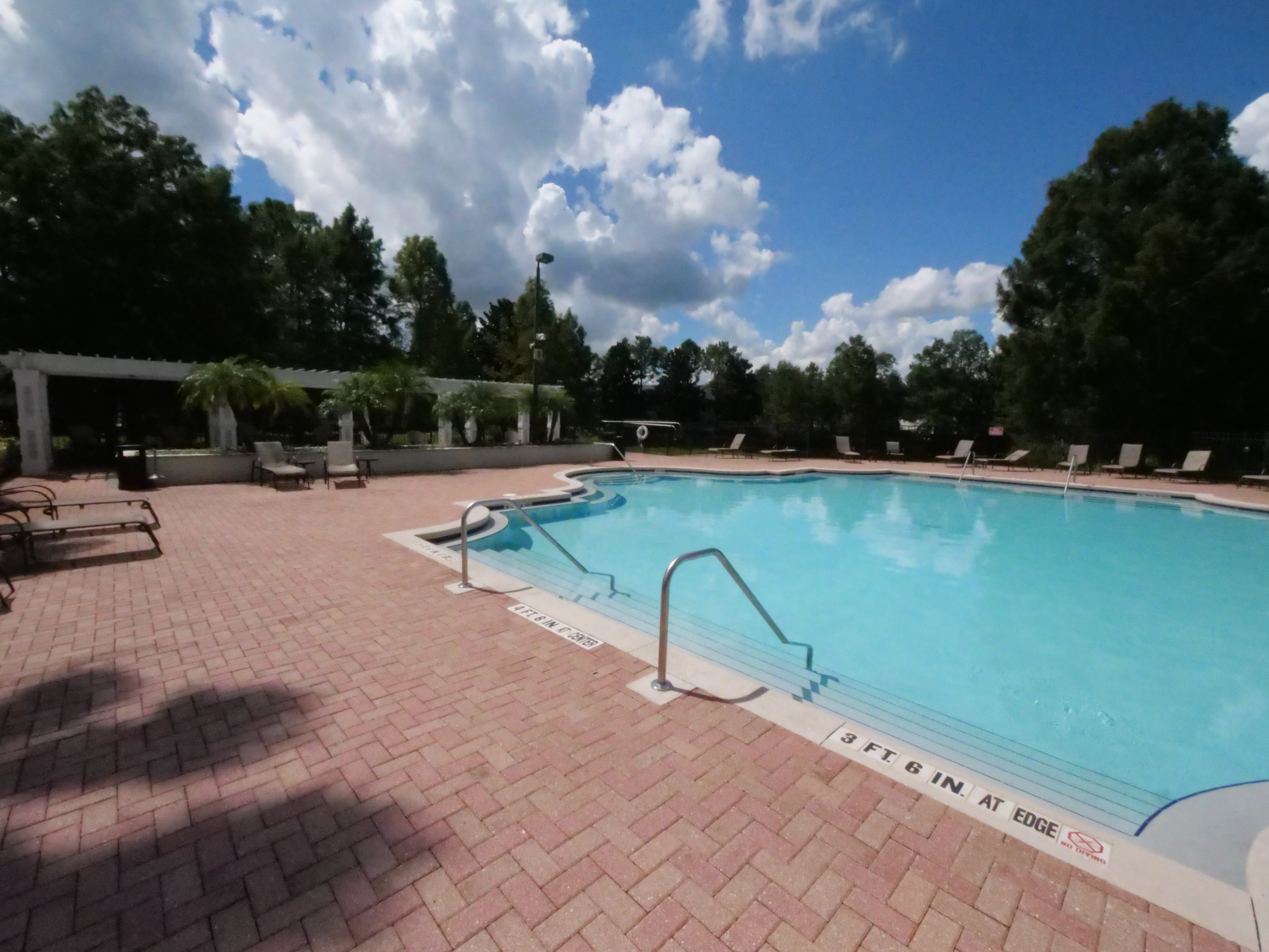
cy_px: 476
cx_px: 634
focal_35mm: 14
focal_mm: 7
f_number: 22
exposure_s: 1/8000
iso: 12800
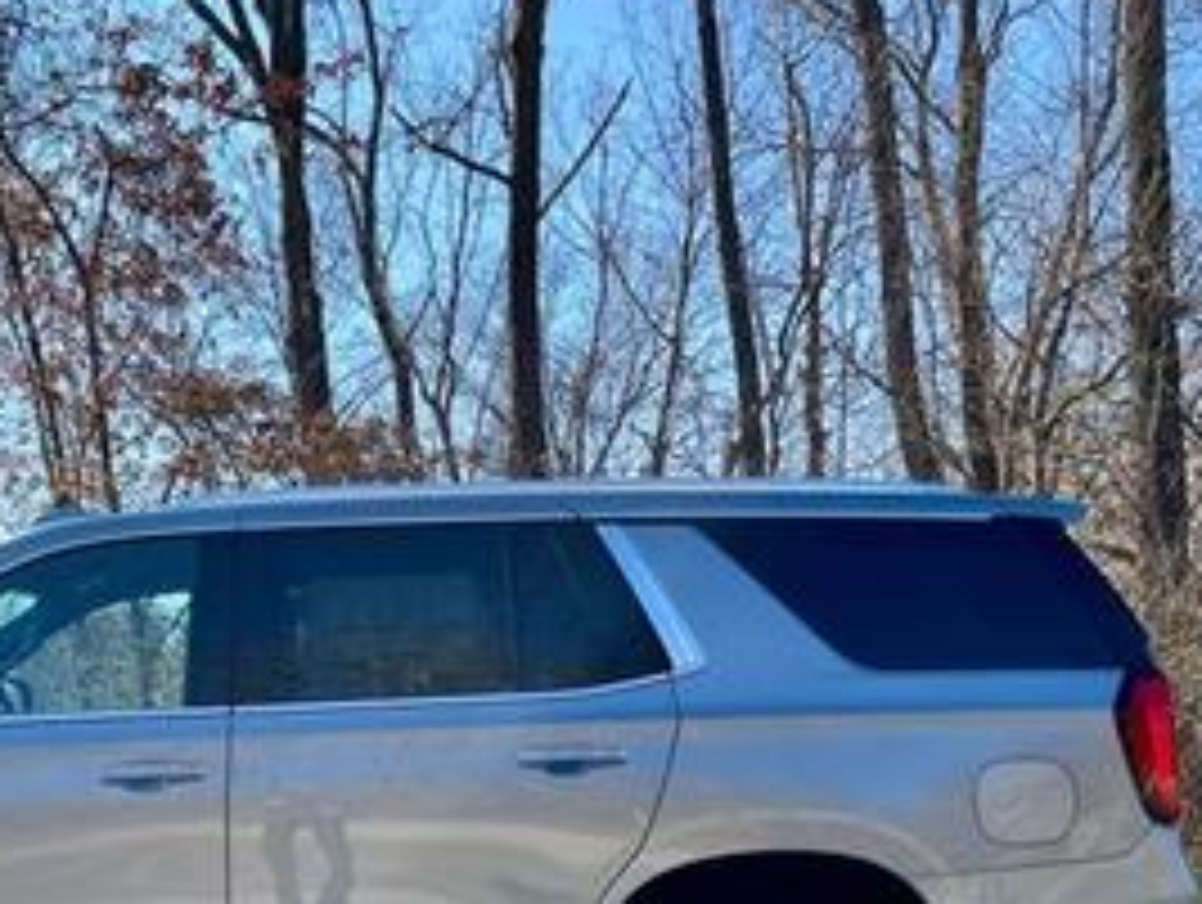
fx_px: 1704
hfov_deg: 37.5
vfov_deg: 28.7
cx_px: 248
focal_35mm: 49
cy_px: 787
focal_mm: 5.1
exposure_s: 1/1086
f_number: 1.6
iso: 50
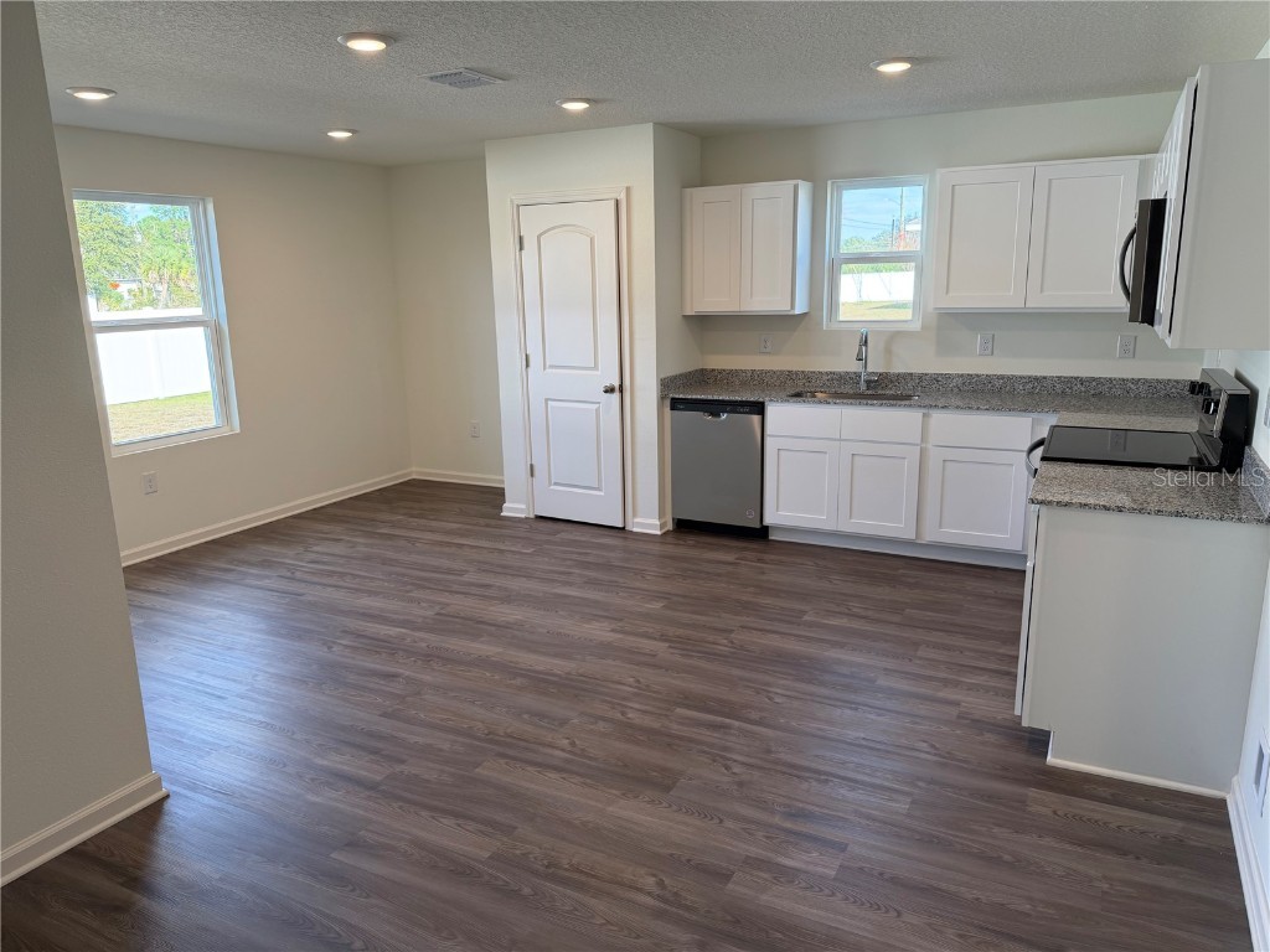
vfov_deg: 56.8
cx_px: 635
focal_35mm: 24
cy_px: 476
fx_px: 881
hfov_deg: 71.6
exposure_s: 1/187
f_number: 1.78
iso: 100
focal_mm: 6.76
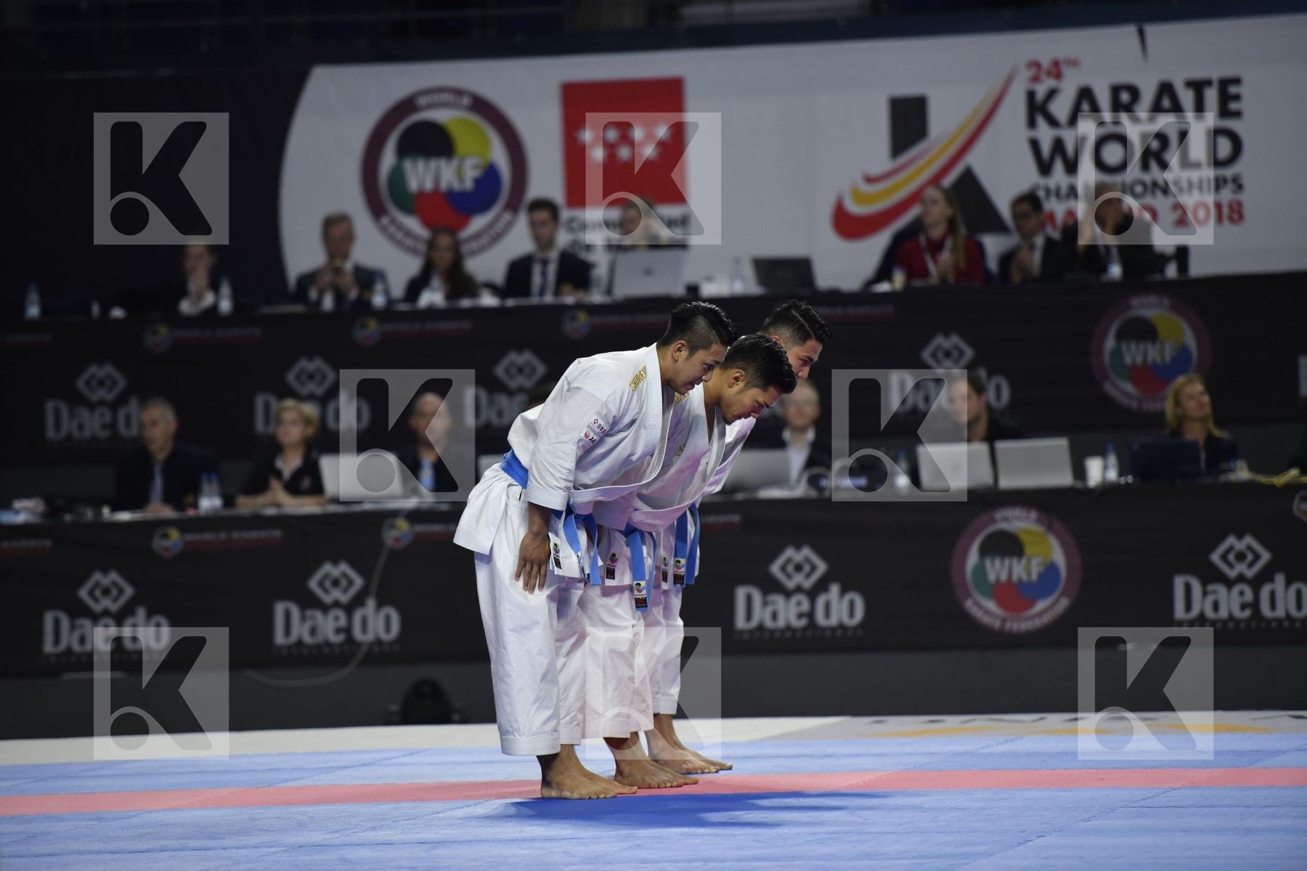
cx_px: 654
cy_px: 436
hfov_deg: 10.3
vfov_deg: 6.9
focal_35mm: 200
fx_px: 7261
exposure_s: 1/800
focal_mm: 200
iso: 800
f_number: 2.8
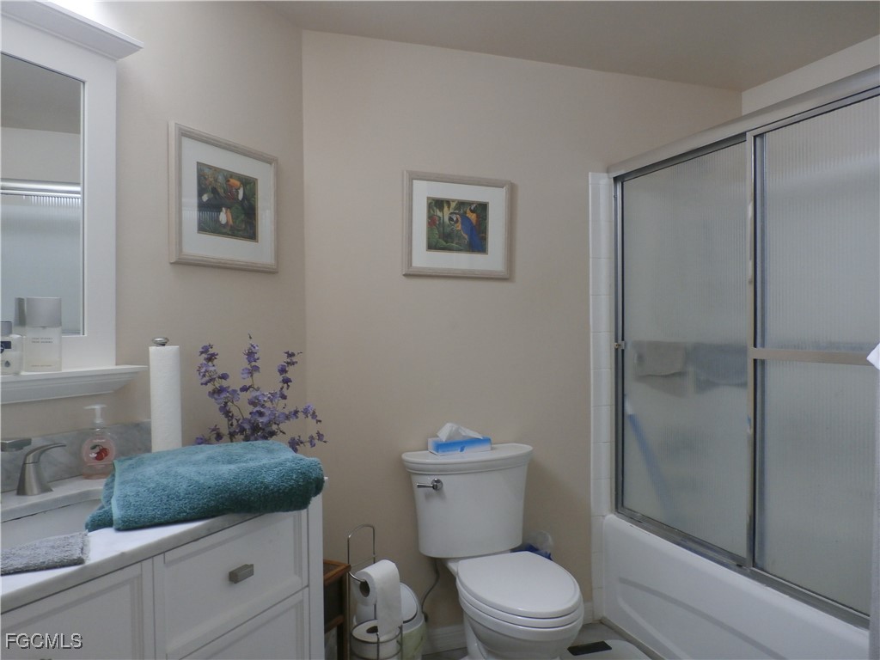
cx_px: 440
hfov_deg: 69.4
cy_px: 330
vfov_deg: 54.9
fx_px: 636
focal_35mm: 25
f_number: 3
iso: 200
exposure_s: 1/30
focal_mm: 4.5
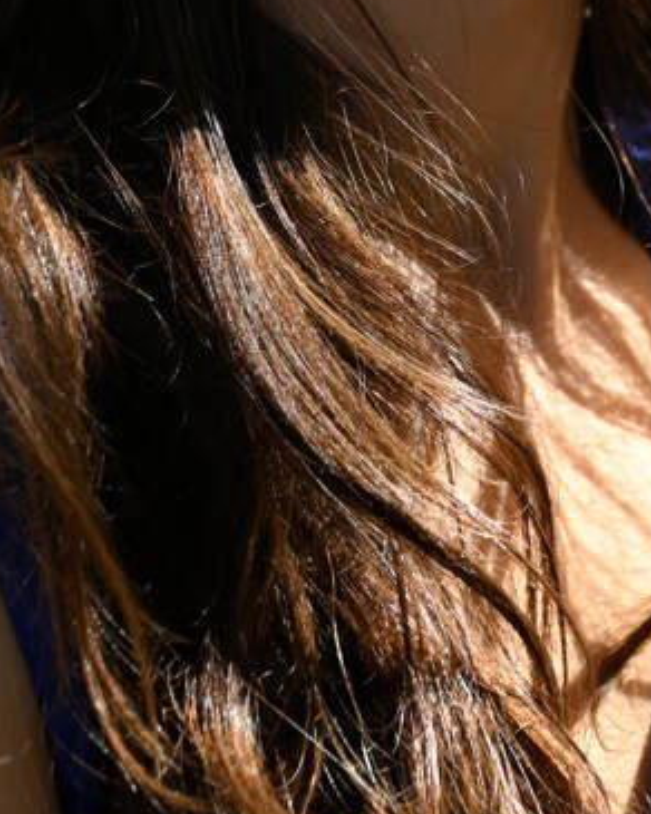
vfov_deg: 1.6
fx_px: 28997
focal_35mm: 1204
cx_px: 276
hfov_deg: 1.3
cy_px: -426
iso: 280
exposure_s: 1/400
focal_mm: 400
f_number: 6
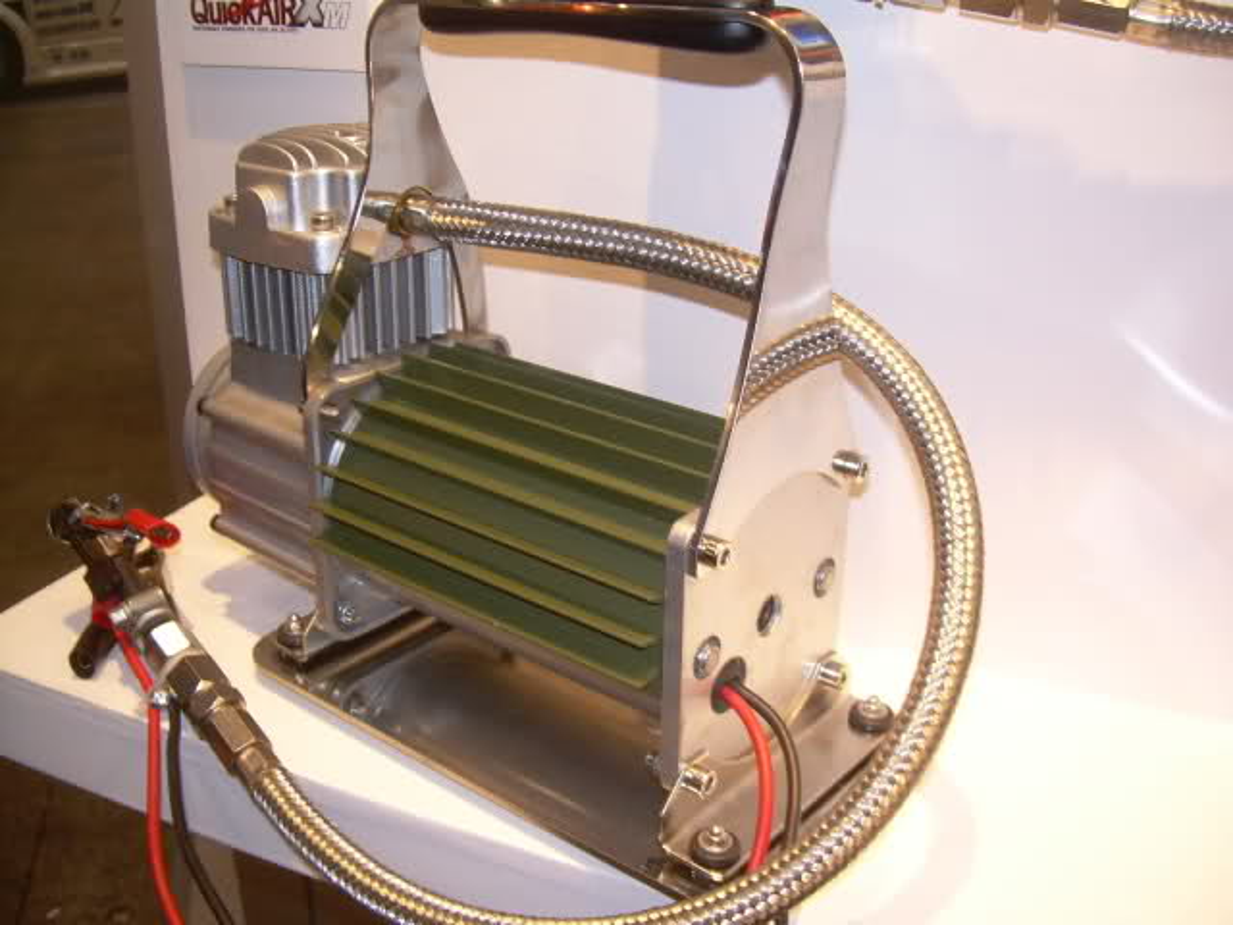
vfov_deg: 37.7
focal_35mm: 38
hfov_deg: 49.0
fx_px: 1354
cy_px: 462
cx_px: 616
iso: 50
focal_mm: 6.3
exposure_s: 1/30
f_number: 2.8
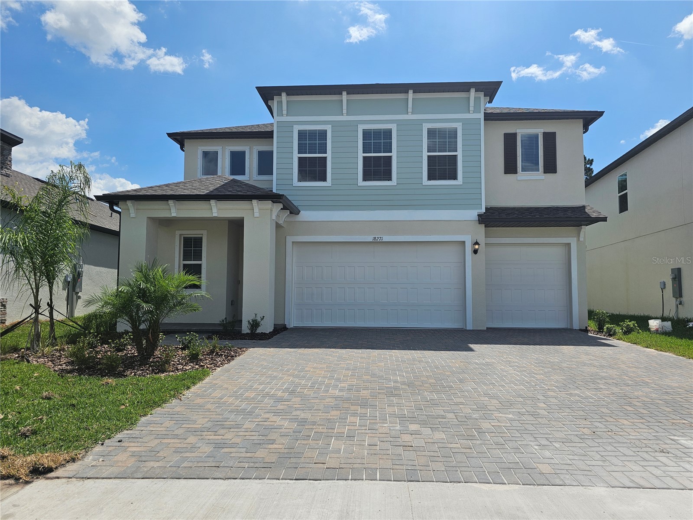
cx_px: 346
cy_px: 260
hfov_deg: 73.9
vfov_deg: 58.9
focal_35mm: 23
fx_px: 460
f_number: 1.7
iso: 10
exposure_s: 1/1449
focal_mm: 6.3
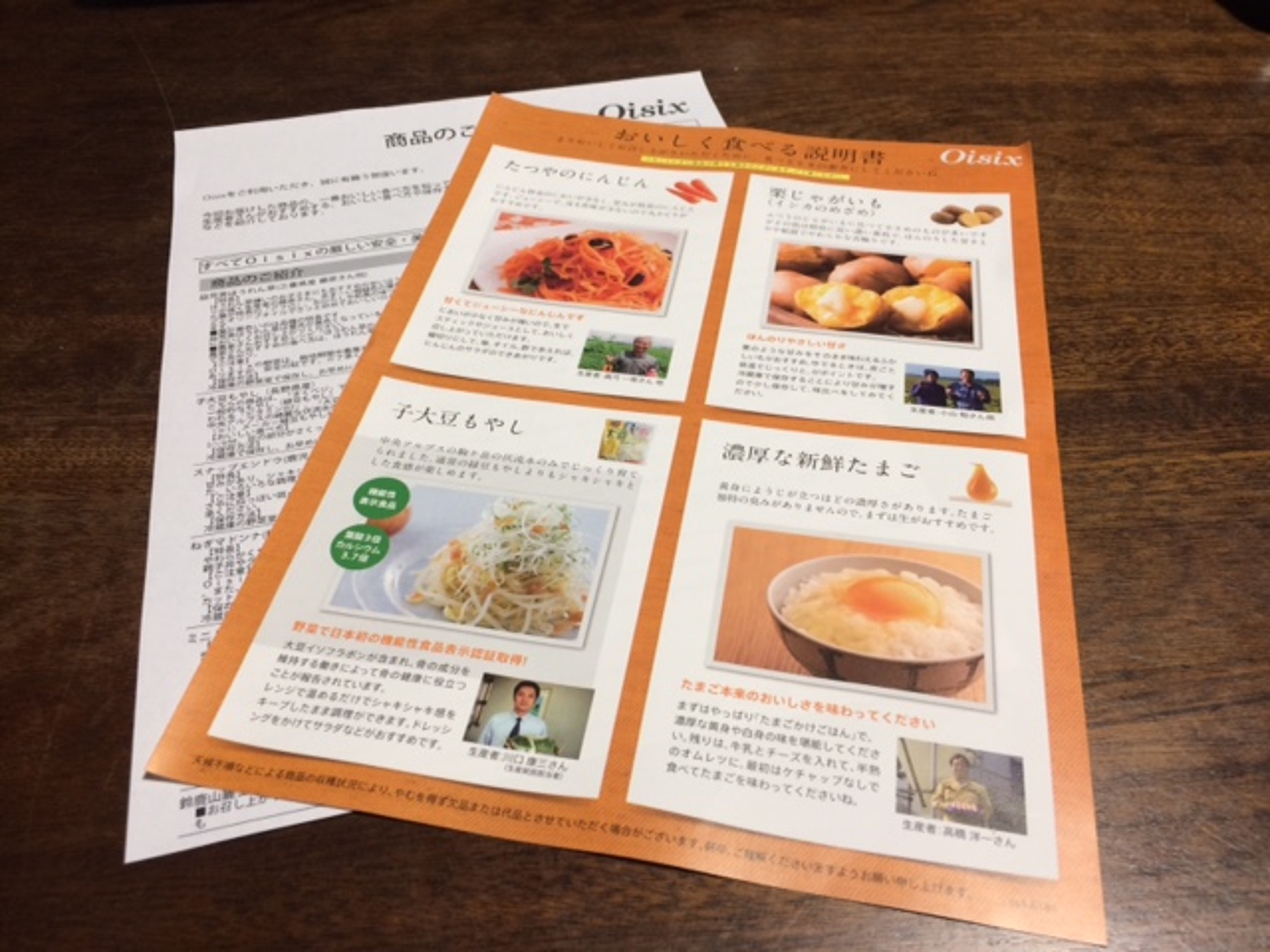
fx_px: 1064
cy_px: 476
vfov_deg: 48.2
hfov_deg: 61.7
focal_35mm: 29
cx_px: 635
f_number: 2.2
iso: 64
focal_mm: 4.15
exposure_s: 1/30
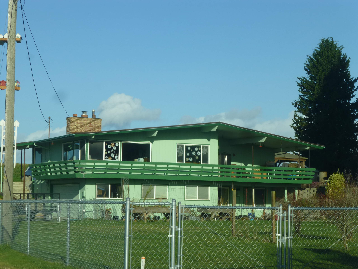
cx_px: 179
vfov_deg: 18.7
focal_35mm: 79
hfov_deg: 24.7
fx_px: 817
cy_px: 134
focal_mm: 14.2
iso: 100
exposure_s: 1/500
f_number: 5.1
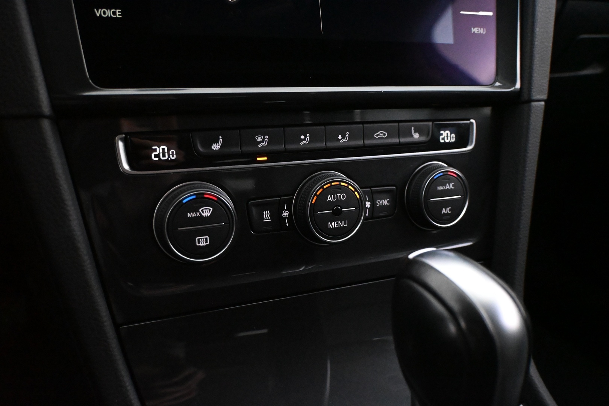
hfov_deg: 61.9
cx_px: 304
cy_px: 203
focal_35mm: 30
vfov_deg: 43.6
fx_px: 507
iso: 10000
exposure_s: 1/60
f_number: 3.8
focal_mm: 20
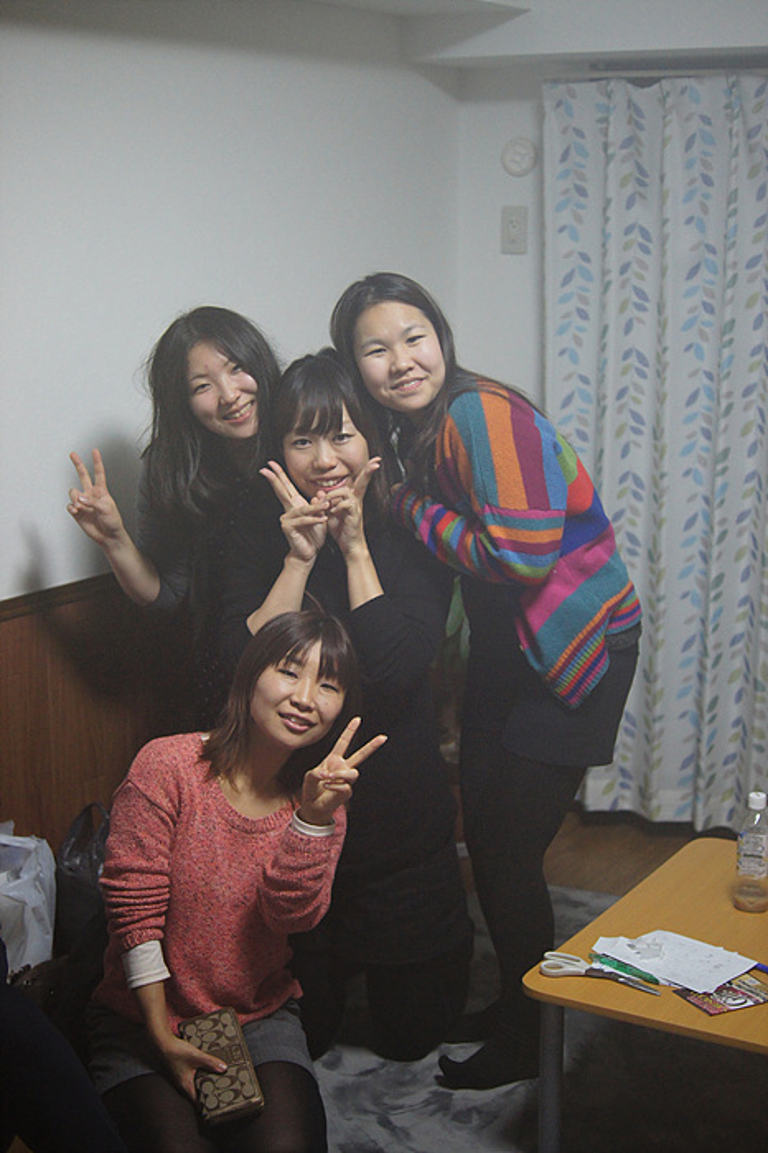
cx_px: 384
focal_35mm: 52
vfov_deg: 37.9
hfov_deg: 25.7
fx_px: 1682
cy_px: 576
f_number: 1.8
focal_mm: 35
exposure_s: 1/125
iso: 1600
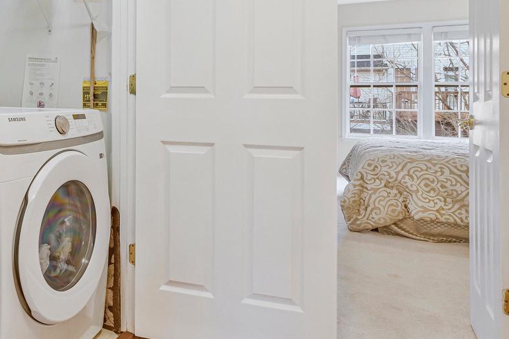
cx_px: 114
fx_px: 424
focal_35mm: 30
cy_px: 105
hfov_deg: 58.0
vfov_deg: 42.8
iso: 1250
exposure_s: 1/25
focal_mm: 16
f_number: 7.1
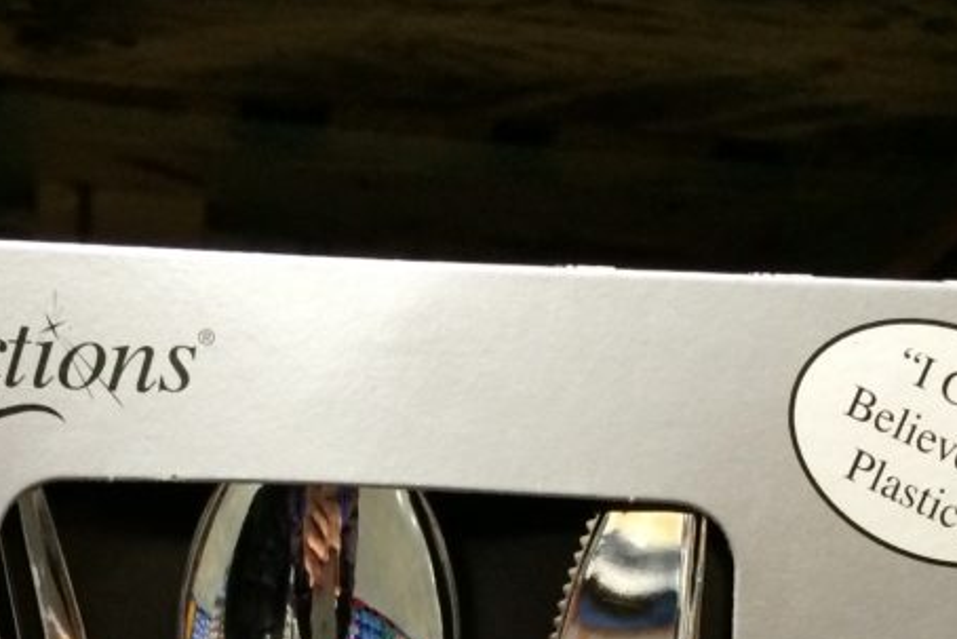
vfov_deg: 17.6
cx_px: 394
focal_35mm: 68
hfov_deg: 29.6
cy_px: 1006
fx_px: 1808
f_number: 2.2
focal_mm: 4.15
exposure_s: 1/30
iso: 250
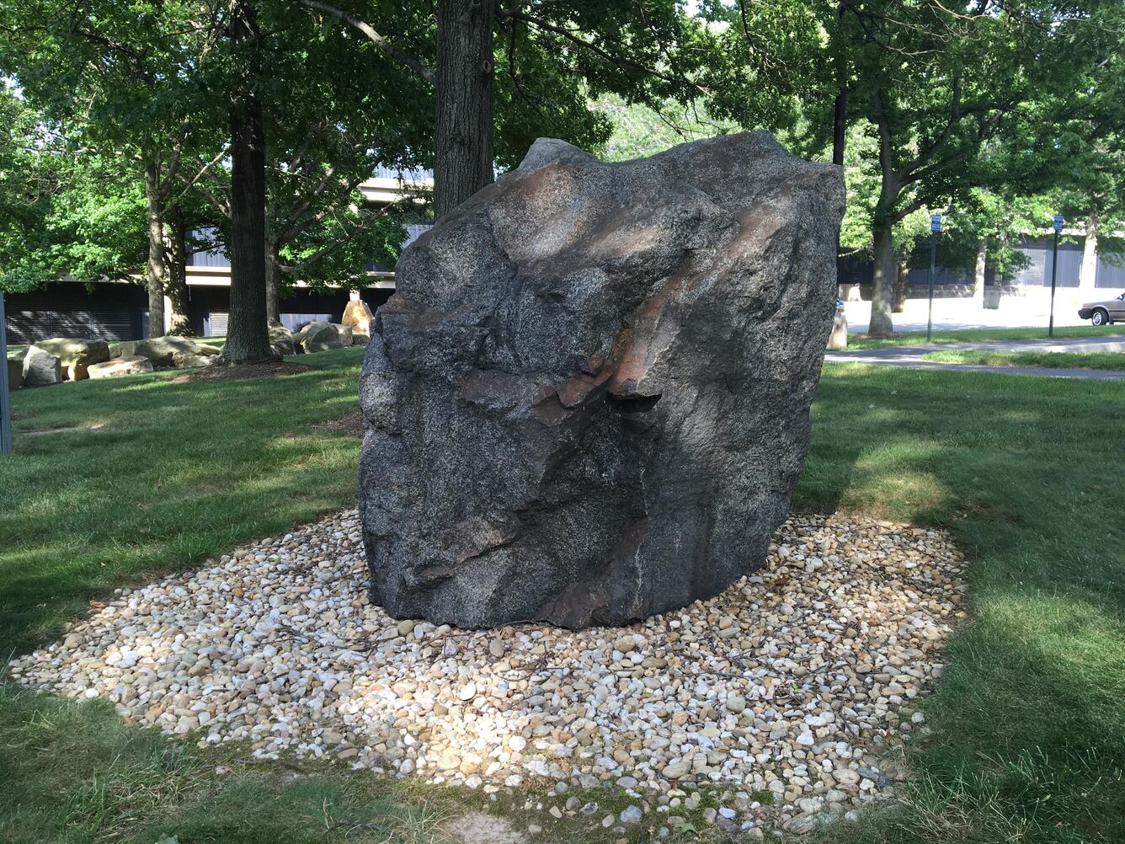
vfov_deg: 48.2
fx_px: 942
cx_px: 562
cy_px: 422
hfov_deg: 61.7
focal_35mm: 29
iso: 25
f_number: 2.2
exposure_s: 1/172
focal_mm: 4.15
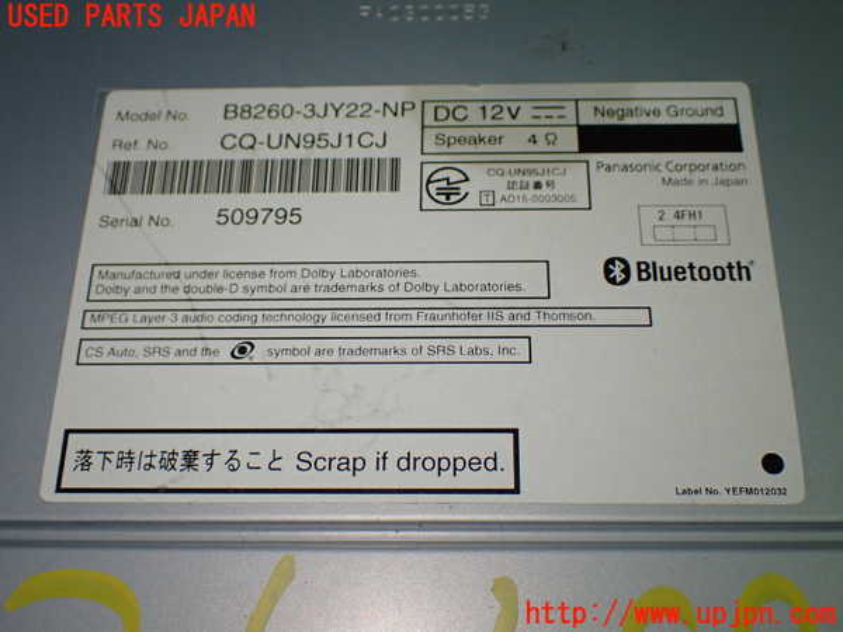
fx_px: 998
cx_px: 422
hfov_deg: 45.8
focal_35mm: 41
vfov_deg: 35.1
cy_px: 316
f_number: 2.8
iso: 400
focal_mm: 7.31
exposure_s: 1/160
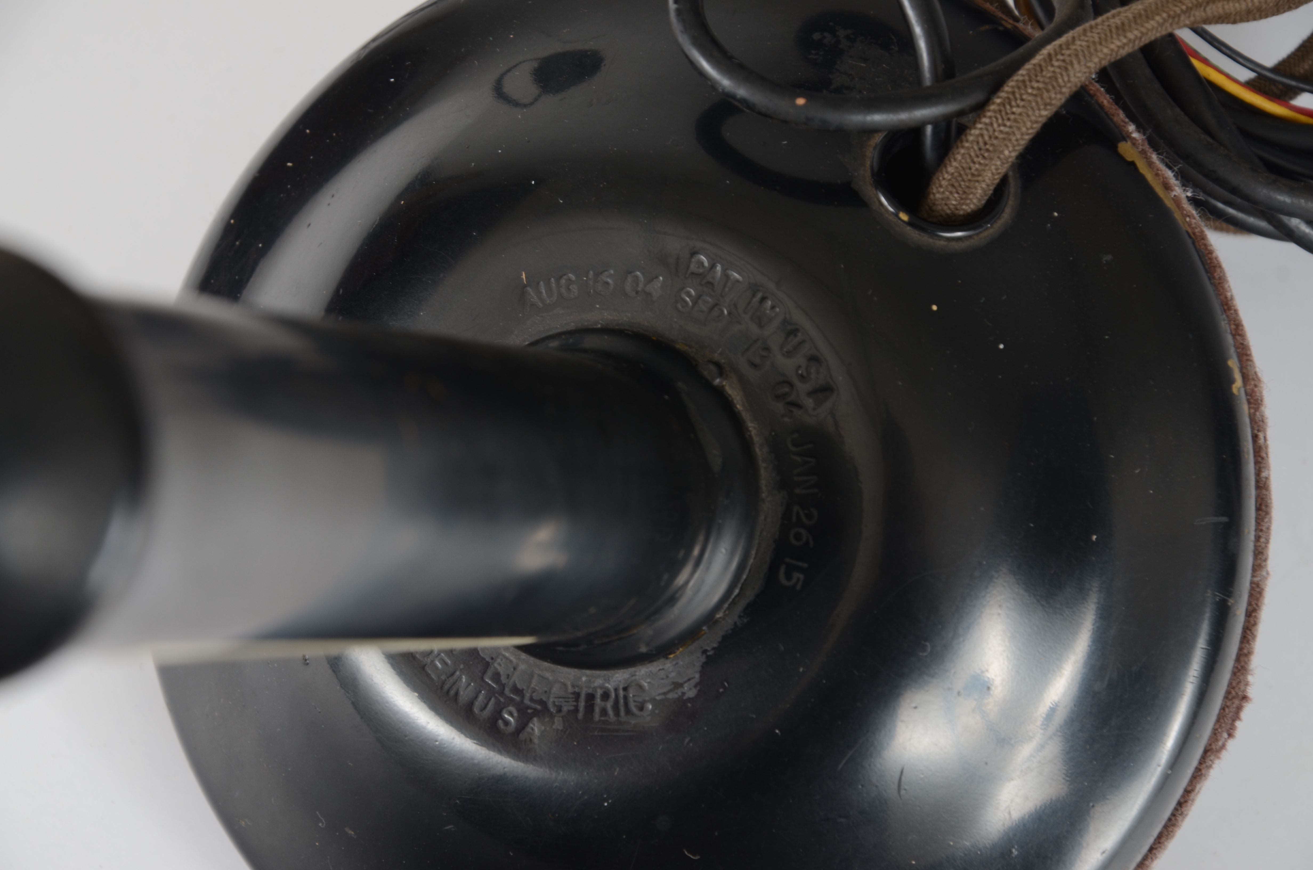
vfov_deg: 8.7
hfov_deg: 13.1
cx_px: 656
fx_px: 5732
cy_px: 435
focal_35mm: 158
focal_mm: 105
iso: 160
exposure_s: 1/80
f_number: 8
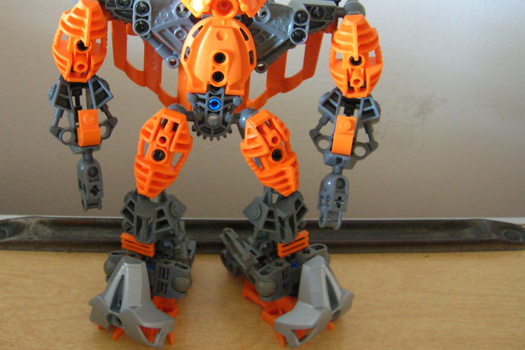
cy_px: 112
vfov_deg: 29.6
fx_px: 656
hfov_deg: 43.4
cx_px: 207
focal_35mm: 45
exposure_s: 1/1.8
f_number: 2.9
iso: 200
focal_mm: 5.7
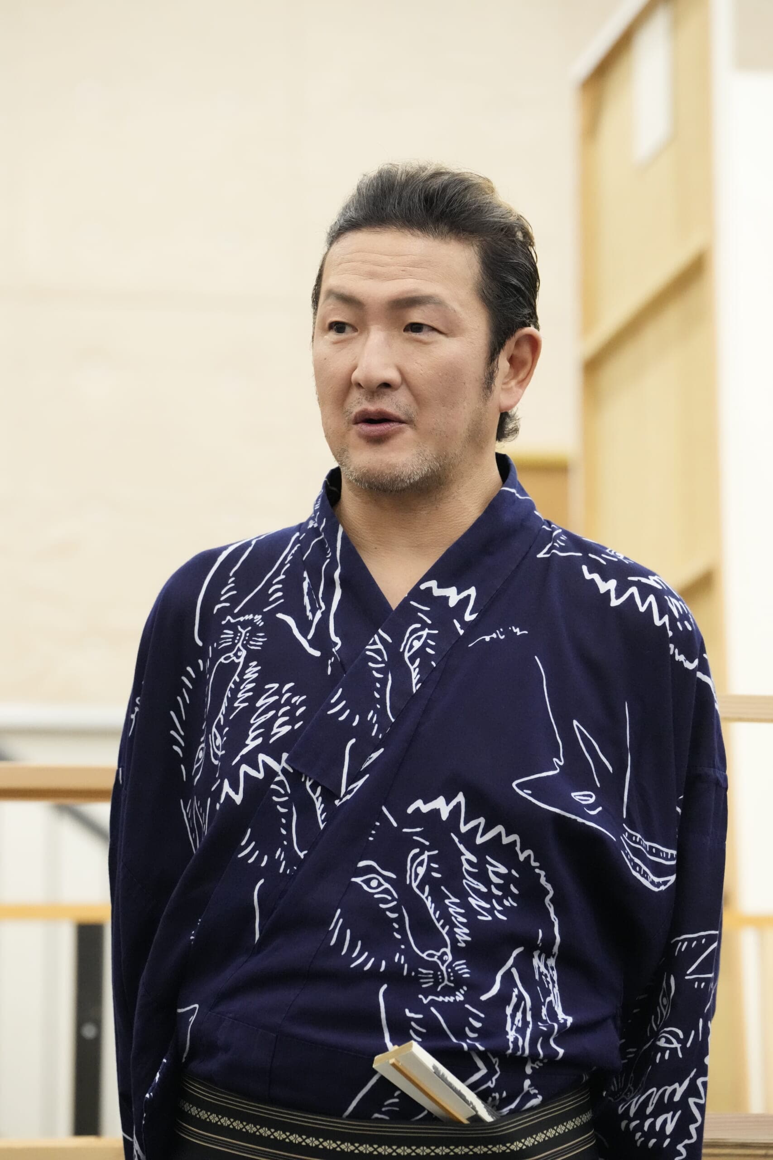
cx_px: 386
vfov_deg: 13.2
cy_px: 580
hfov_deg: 8.8
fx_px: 5023
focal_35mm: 156
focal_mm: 156
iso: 10000
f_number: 5
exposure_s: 1/250
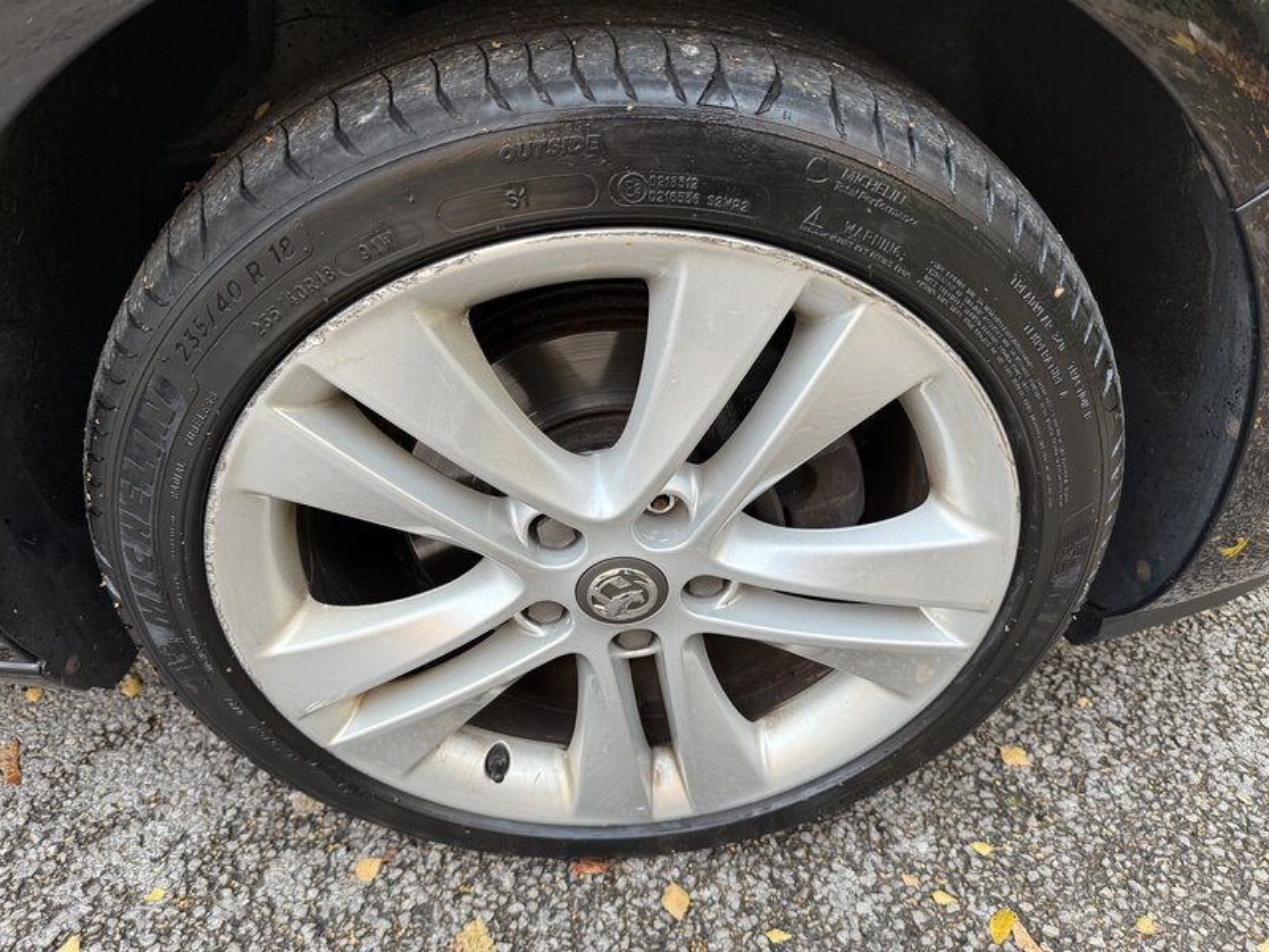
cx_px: 634
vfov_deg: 56.8
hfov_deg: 71.6
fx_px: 880
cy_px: 476
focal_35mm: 24
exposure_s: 1/60
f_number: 1.78
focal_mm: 6.76
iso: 200
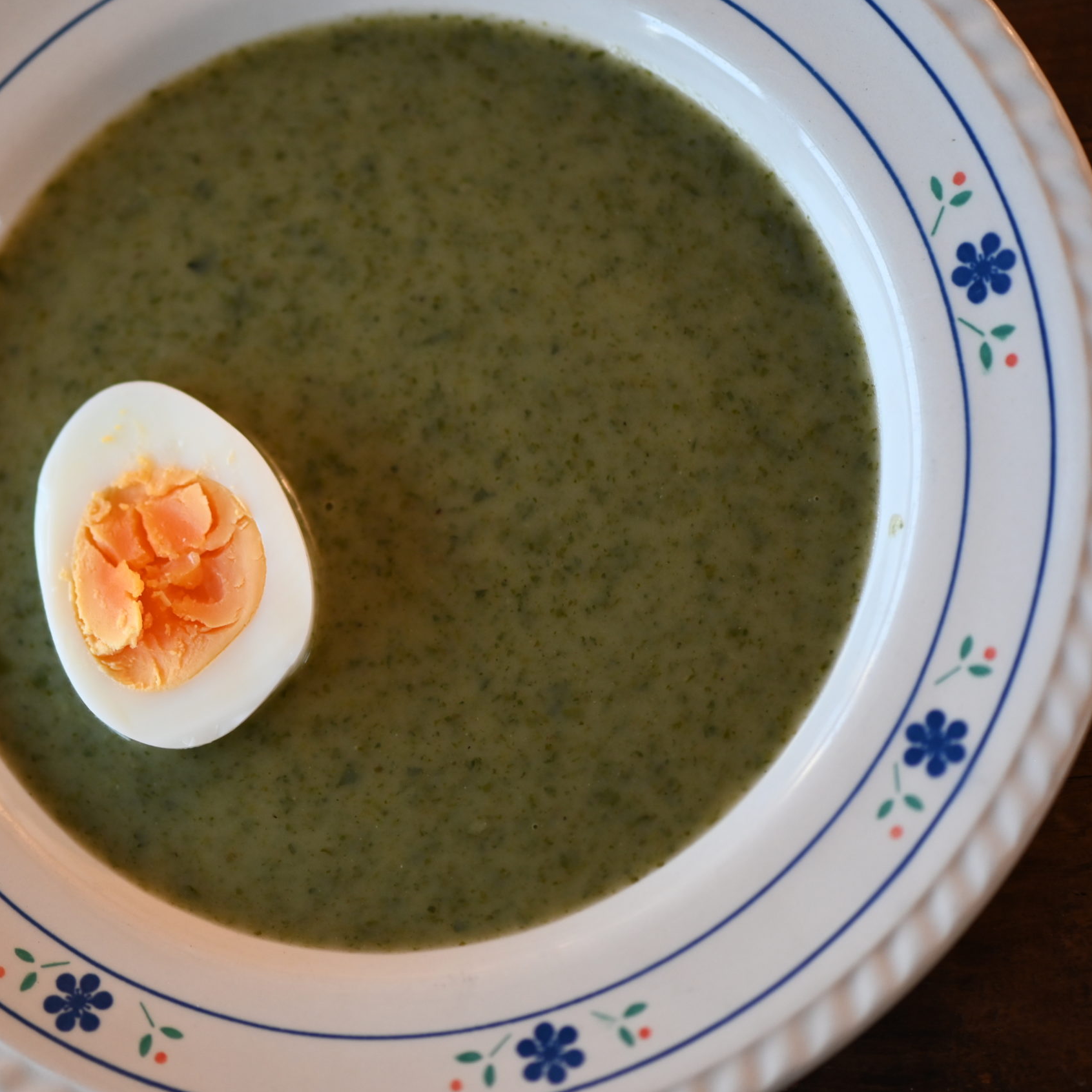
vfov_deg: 12.9
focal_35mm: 135
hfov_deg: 12.9
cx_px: 319
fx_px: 4818
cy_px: 548
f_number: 3
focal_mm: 105
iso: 1250
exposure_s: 1/125
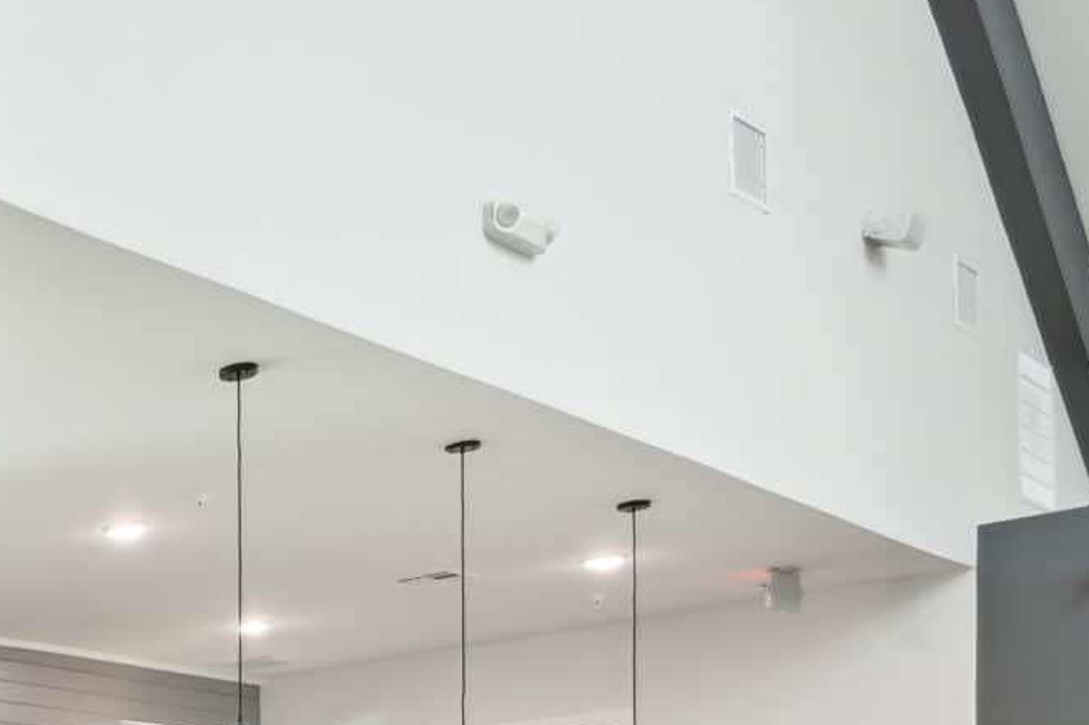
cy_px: 975
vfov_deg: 23.4
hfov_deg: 27.7
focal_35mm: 50
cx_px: -524
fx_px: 1512
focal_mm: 16
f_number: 8
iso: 400
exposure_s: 1/10
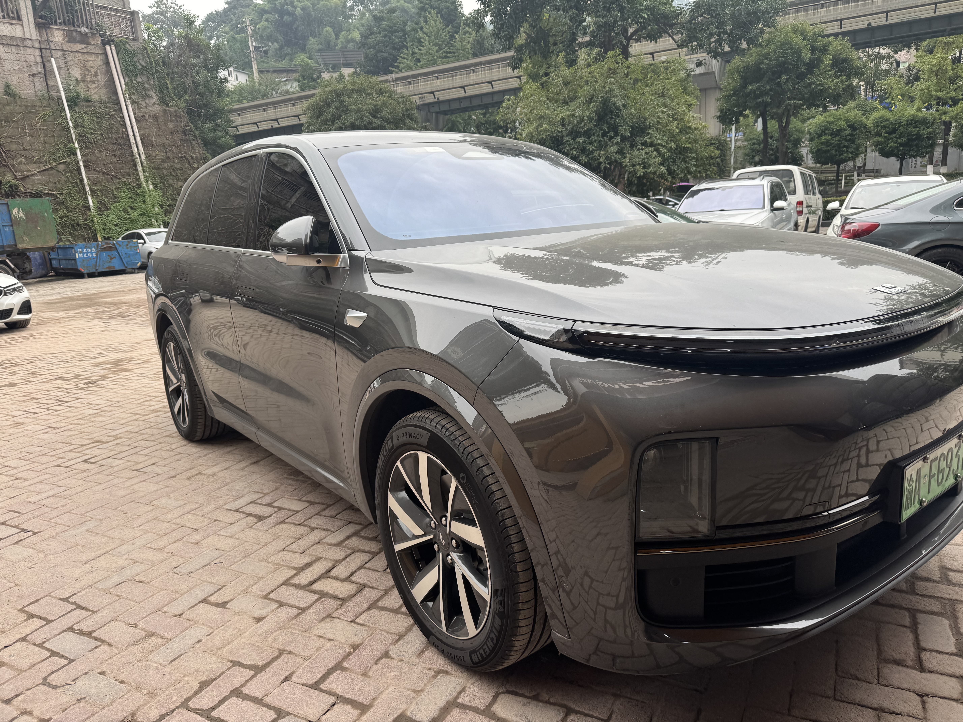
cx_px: 482
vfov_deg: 56.8
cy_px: 361
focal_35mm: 24
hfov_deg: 71.6
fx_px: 668
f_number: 1.78
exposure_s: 1/340
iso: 80
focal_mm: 6.76
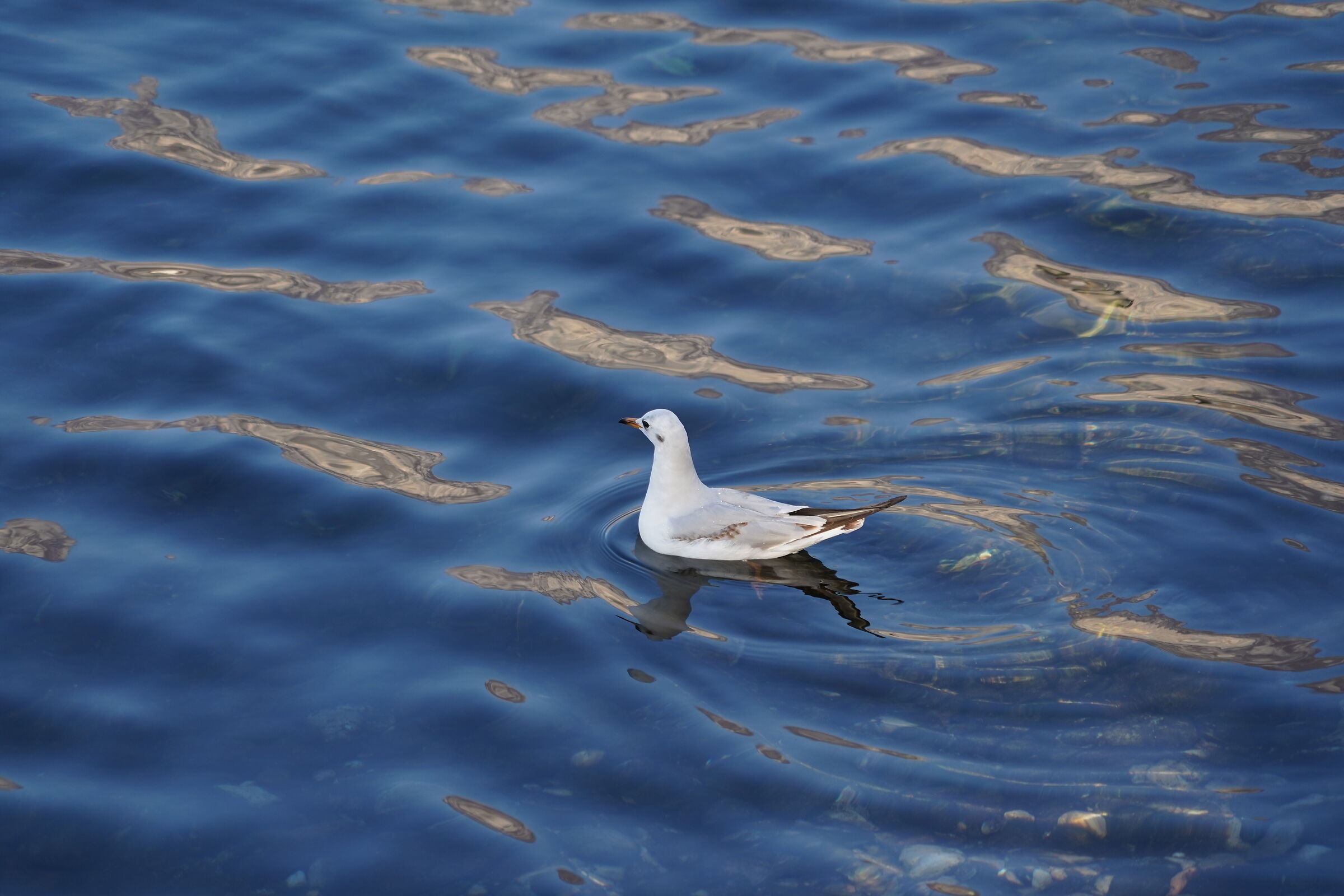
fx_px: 8959
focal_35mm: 240
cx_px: 672
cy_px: 448
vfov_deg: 5.7
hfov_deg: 8.6
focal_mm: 240
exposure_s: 1/250
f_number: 6.3
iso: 200
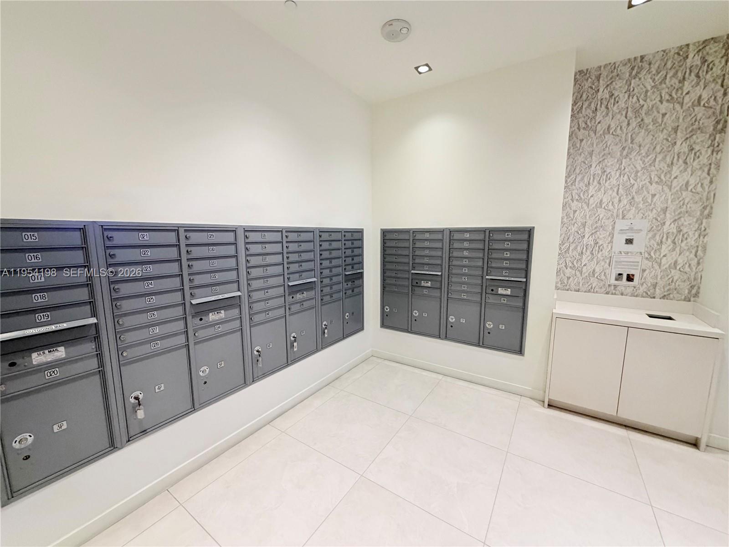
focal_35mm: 14
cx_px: 364
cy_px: 274
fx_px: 295
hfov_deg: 102.1
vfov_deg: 85.7
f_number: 2.2
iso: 320
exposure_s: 1/60
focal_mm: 2.22
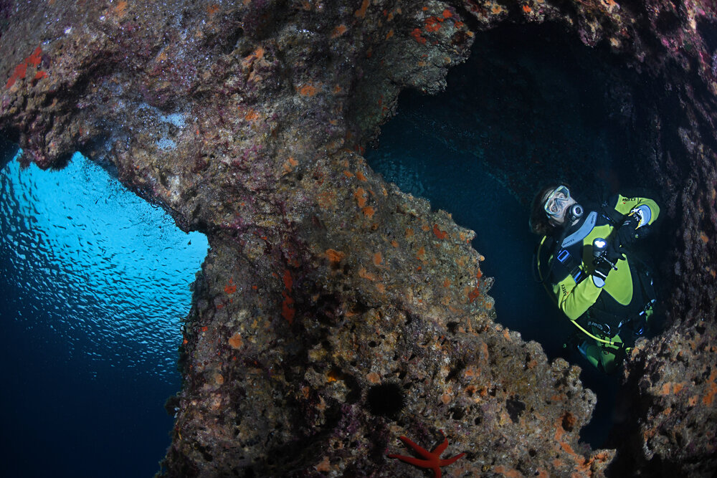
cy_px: 239
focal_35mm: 14
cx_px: 358
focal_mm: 14
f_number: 18
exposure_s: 1/200
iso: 640
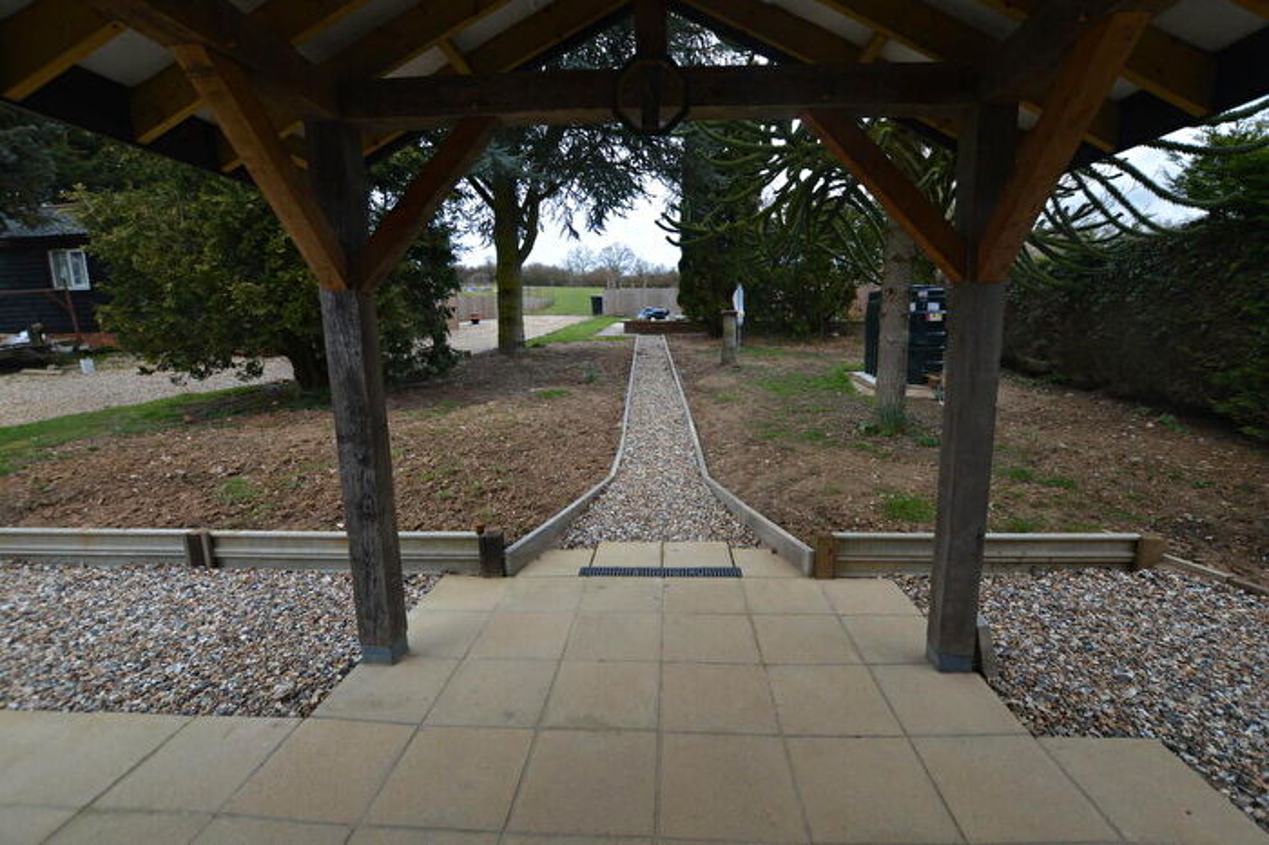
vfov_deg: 77.3
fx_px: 528
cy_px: 422
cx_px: 634
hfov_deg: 100.4
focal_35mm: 15
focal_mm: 10
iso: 100
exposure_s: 1/125
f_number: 5.6
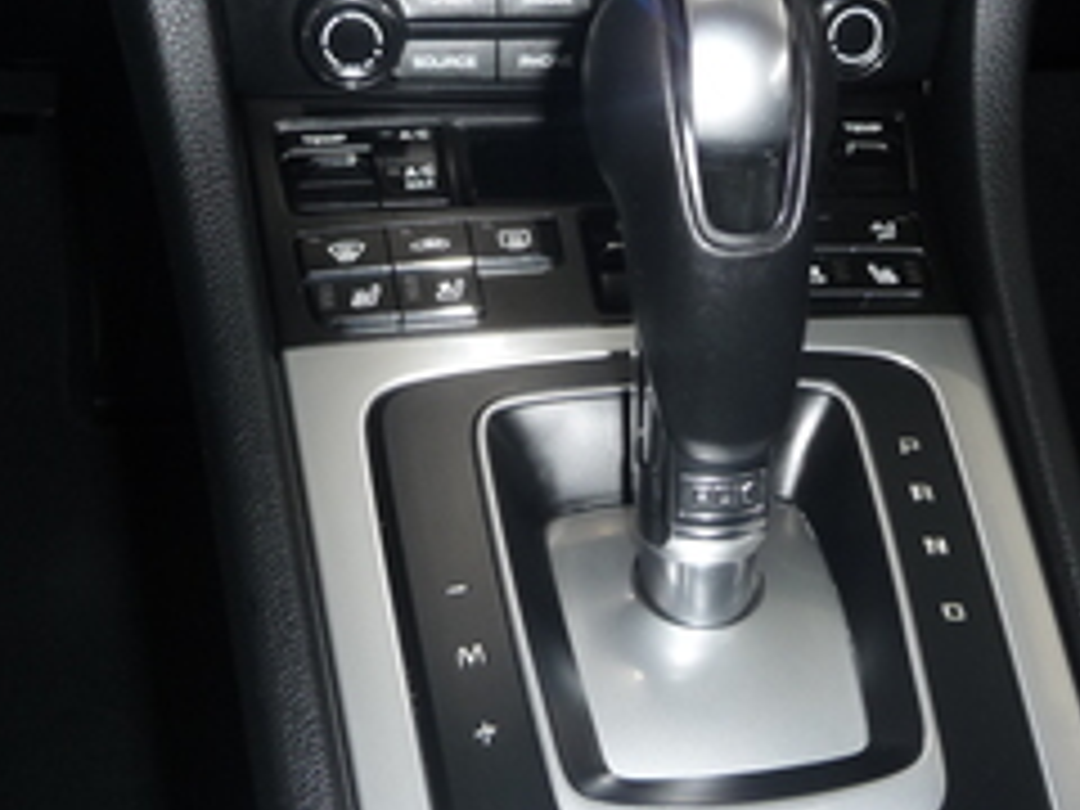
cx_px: 657
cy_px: 452
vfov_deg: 29.7
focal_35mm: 49
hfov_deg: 38.7
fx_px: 1529
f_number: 3.3
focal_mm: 4.7
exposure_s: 1/30
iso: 100
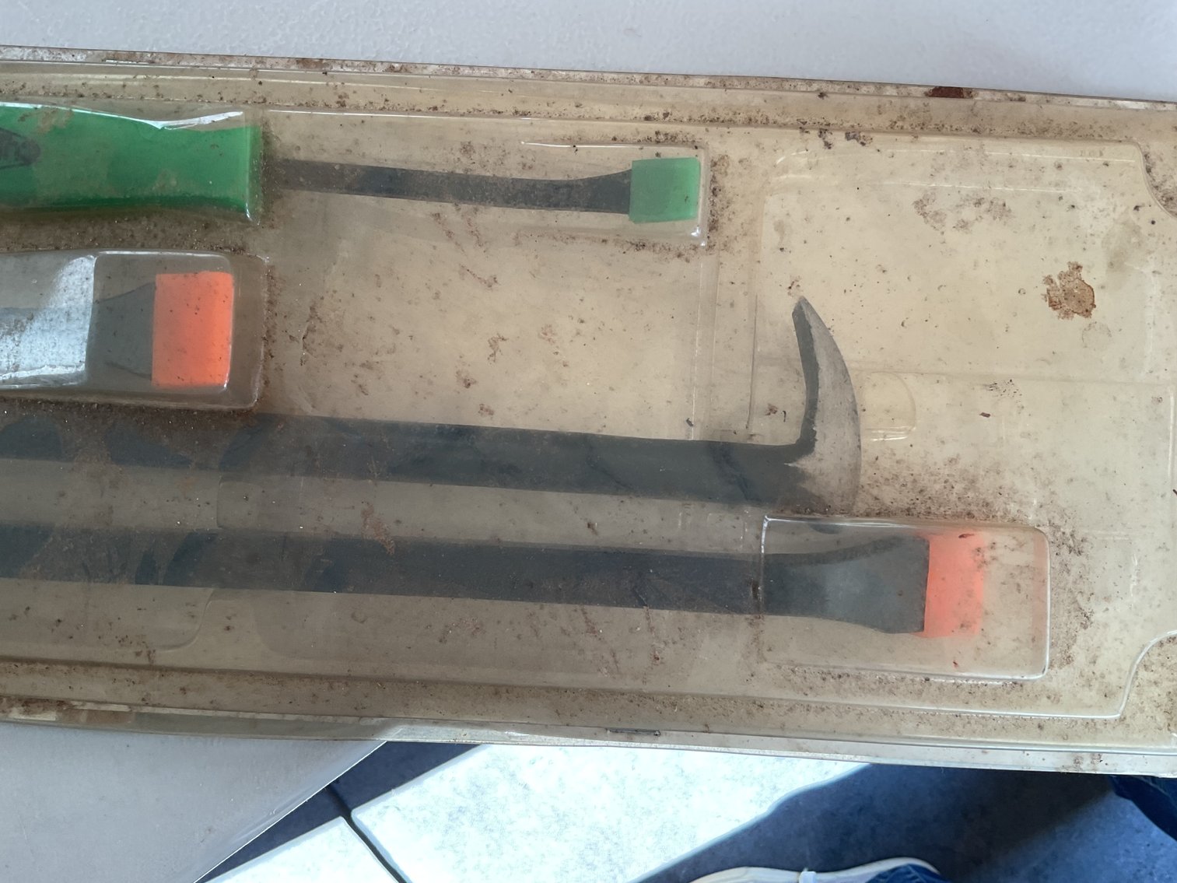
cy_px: 442
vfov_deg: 48.2
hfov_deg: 61.7
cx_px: 588
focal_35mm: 29
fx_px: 986
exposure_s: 1/120
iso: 40
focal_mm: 3
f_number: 1.8
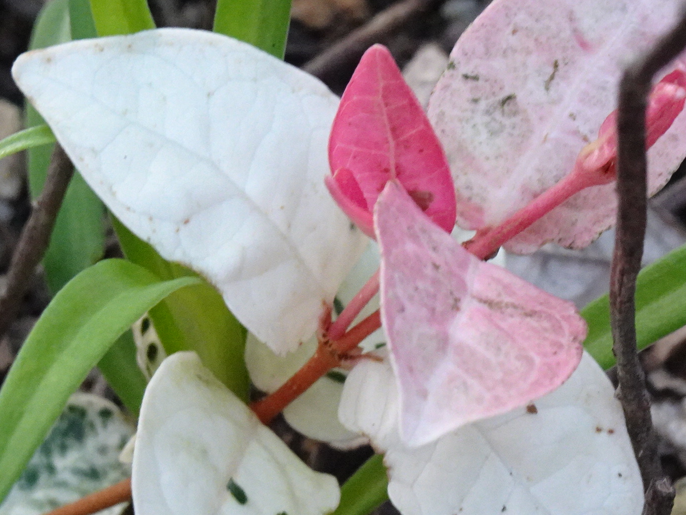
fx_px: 3112
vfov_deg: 9.4
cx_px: 421
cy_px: 376
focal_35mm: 157
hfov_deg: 12.6
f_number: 5
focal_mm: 13.05
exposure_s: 1/60
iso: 800
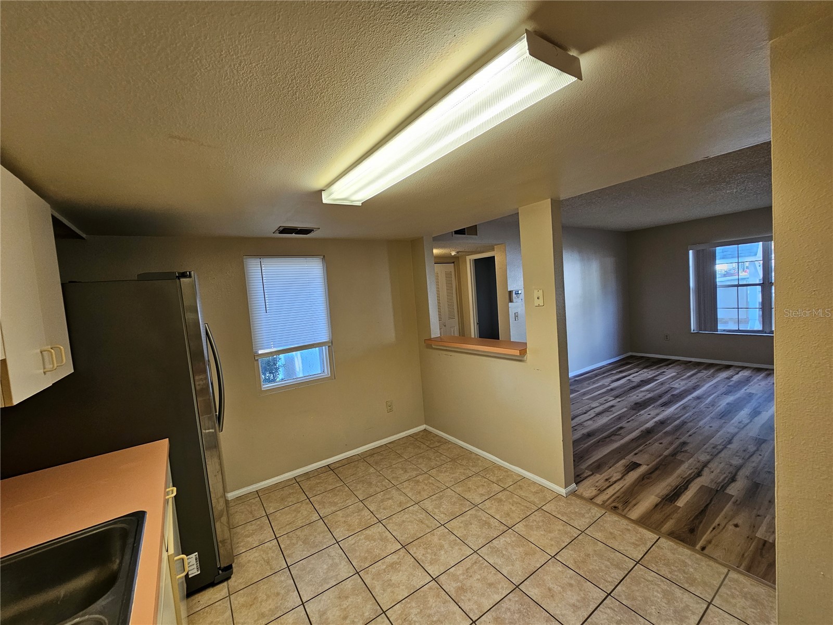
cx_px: 416
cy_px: 312
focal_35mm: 13
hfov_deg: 106.2
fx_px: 313
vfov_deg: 89.9
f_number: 2.2
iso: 160
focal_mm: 2.2
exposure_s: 1/60
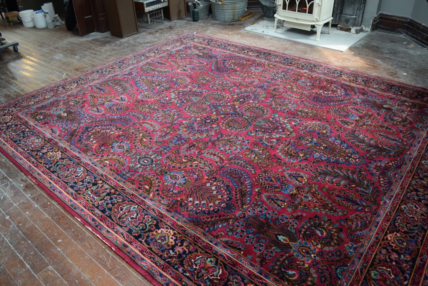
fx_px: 321
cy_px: 143
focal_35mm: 27
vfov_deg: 47.9
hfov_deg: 67.4
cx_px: 214
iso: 800
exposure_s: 1/60
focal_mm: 18
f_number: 4
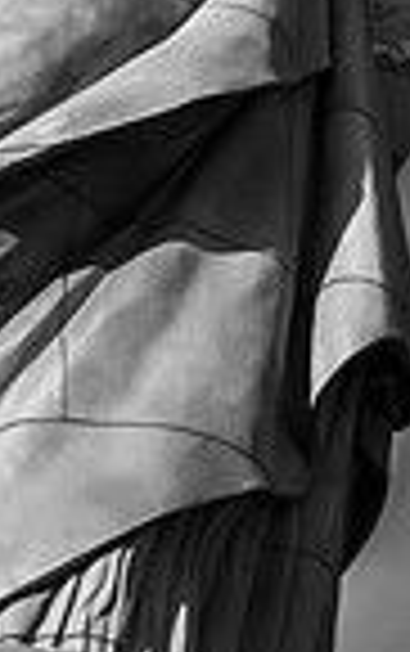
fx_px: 3743
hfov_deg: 6.3
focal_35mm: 210
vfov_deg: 9.9
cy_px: 54
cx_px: 27
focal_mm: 6.76
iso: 64
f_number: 1.78
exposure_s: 1/4878
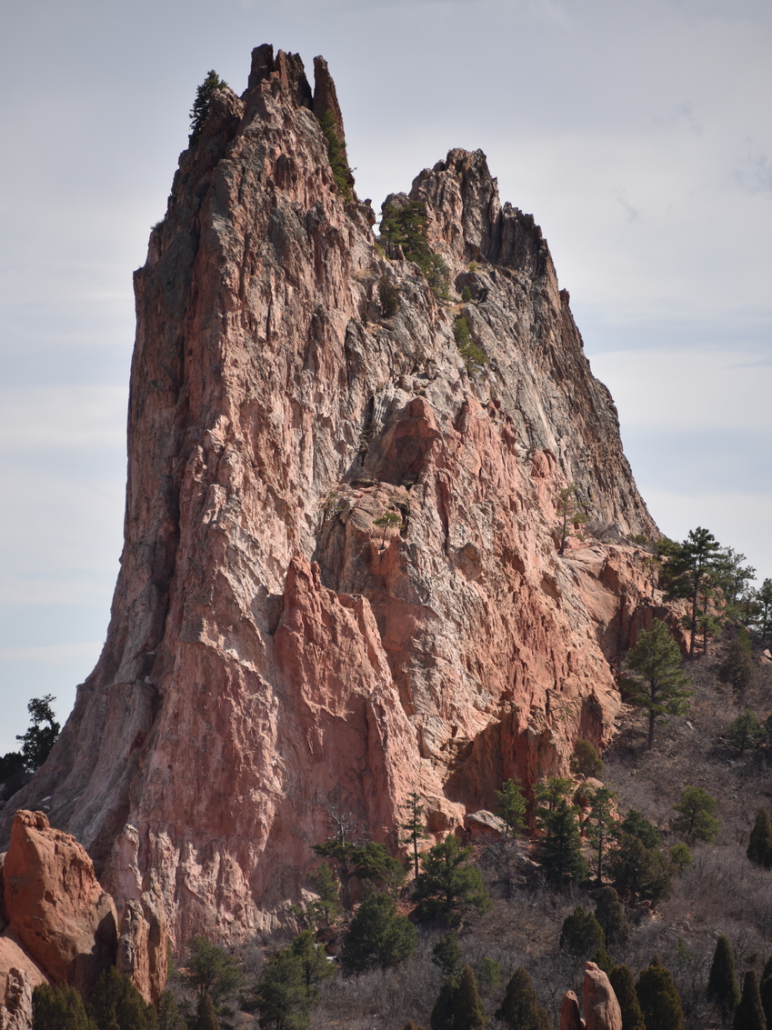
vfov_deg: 7.9
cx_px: 386
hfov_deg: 5.9
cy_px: 555
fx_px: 7438
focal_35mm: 250
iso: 100
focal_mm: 230
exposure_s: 1/500
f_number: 5.6
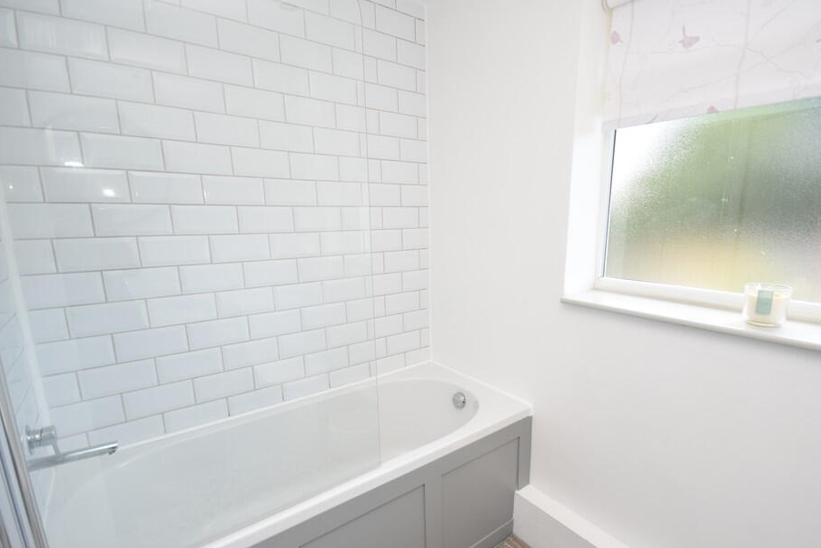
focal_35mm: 17
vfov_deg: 70.3
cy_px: 299
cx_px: 456
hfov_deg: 92.9
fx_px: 388
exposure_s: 1/200
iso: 560
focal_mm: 10
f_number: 5
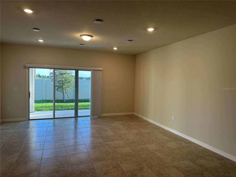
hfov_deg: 71.6
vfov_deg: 56.8
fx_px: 164
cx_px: 118
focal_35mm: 24
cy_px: 88
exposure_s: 1/126
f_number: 1.78
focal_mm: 6.86
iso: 80
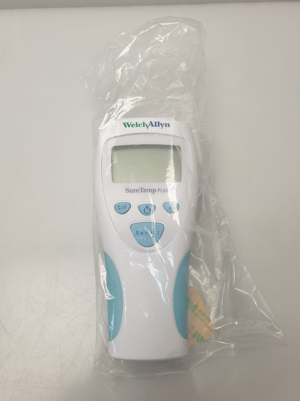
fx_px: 300
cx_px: 150
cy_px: 200
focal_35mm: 26
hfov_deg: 53.1
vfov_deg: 67.3
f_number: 2.4
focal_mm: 4.3
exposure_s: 1/50
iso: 50
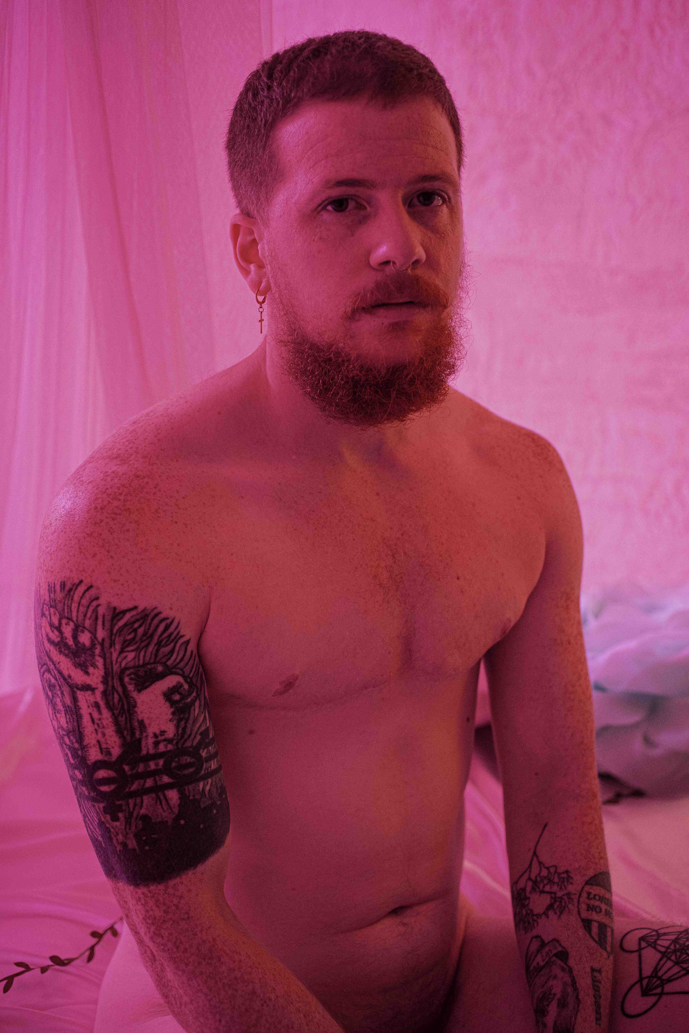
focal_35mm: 40
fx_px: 1148
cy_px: 516
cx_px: 344
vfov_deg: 48.5
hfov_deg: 33.4
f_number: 3.5
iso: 4000
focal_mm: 40
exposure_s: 1/250
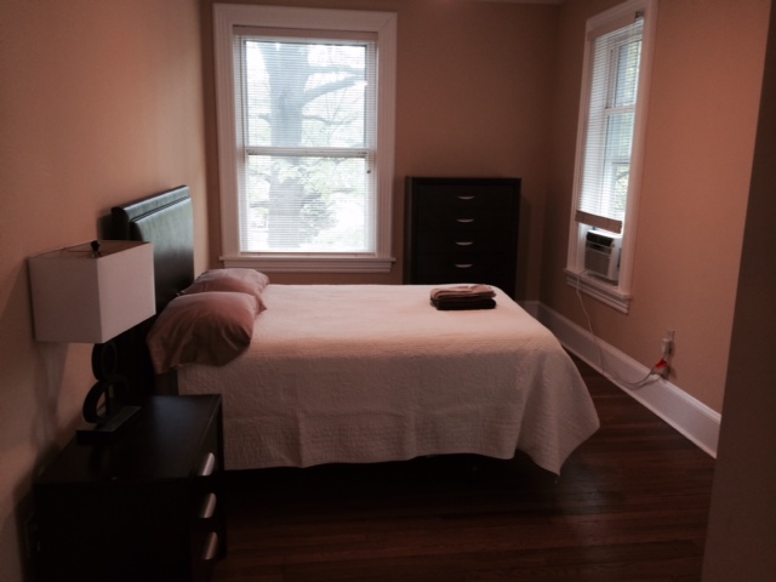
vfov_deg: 46.8
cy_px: 291
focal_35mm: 30
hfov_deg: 60.0
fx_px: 673
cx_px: 388
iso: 125
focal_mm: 4.12
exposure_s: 1/30
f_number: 2.2
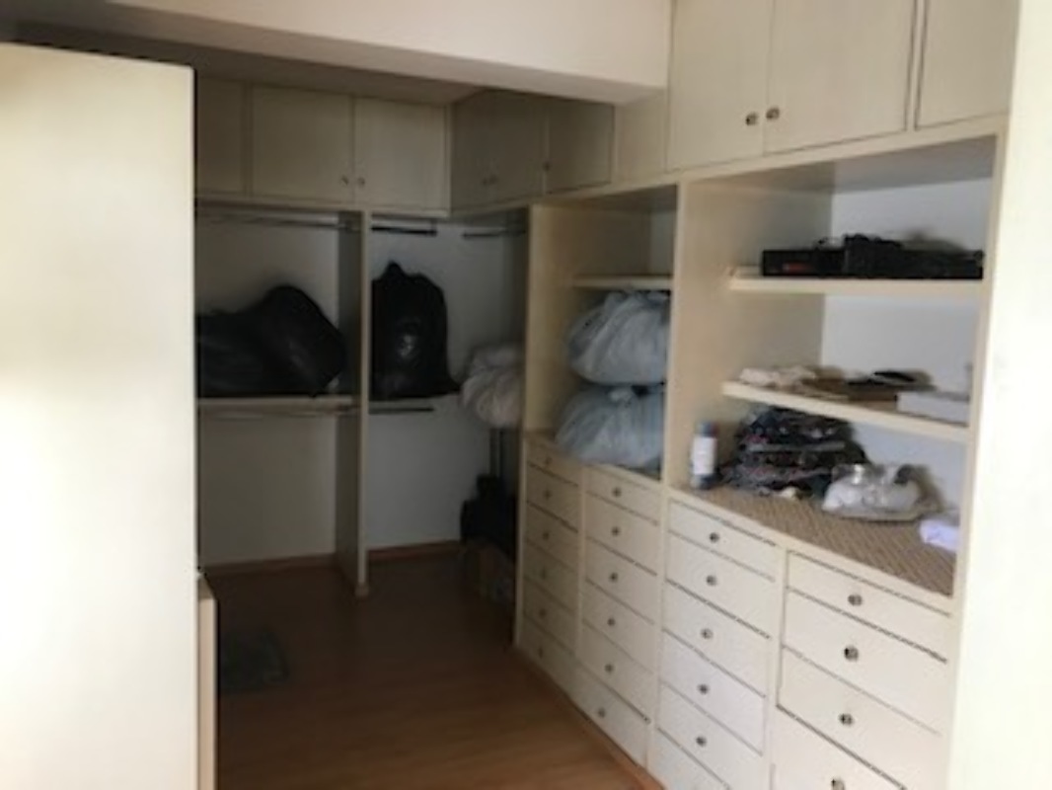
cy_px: 395
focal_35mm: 28
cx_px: 526
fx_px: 851
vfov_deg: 49.8
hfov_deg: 63.4
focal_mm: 3.99
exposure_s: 1/20
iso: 40
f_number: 1.8
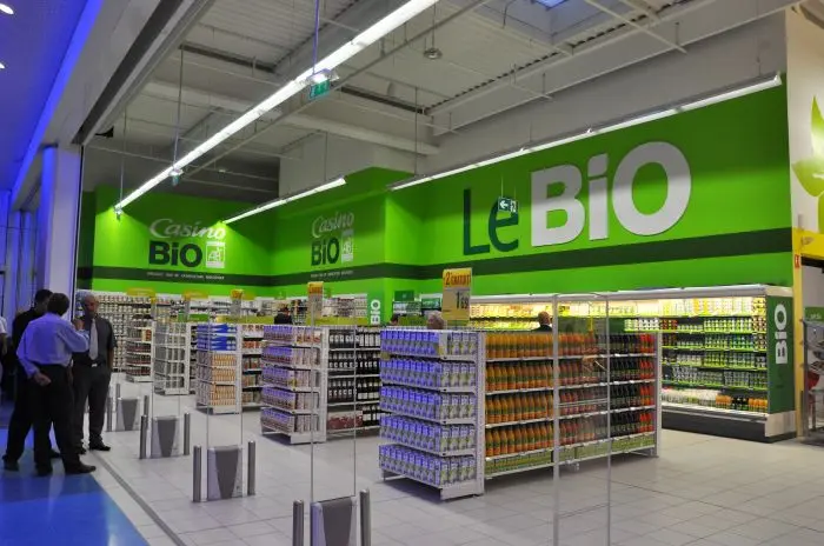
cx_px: 412
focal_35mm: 27
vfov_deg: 47.8
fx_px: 617
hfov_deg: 67.5
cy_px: 273
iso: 800
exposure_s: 1/80
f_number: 9
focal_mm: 18
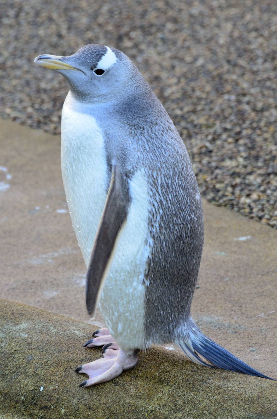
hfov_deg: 3.0
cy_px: 210
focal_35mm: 450
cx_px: 138
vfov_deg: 4.6
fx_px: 5216
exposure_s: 1/30
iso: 450
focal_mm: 300
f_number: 9
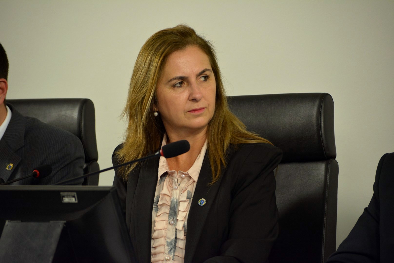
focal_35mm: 248
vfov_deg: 5.6
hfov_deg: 8.3
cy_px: 132
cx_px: 197
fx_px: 2711
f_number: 5
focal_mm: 165
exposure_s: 1/125
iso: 1250
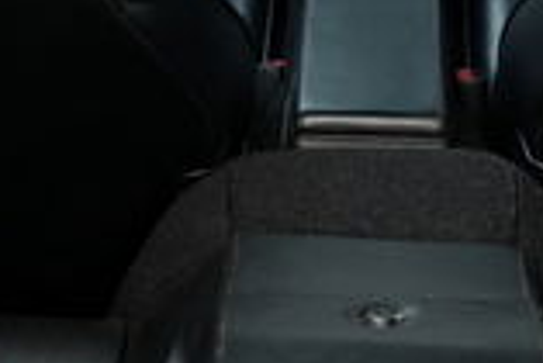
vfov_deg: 10.2
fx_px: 1993
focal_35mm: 132
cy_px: -93
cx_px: 349
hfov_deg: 15.5
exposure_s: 1/60
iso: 400
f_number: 2.8
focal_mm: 18
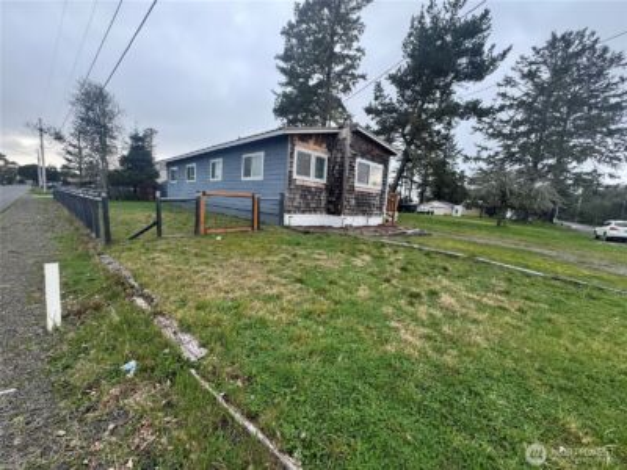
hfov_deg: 102.1
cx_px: 314
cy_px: 235
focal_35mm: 14
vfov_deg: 85.7
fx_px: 254
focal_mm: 2.22
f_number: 2.2
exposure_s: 1/136
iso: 40
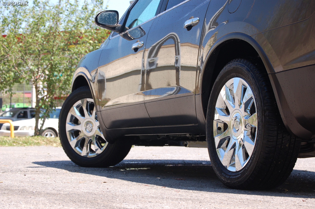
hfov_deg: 24.6
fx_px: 721
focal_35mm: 82
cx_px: 158
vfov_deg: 16.5
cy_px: 104
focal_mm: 55
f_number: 7.1
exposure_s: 1/200
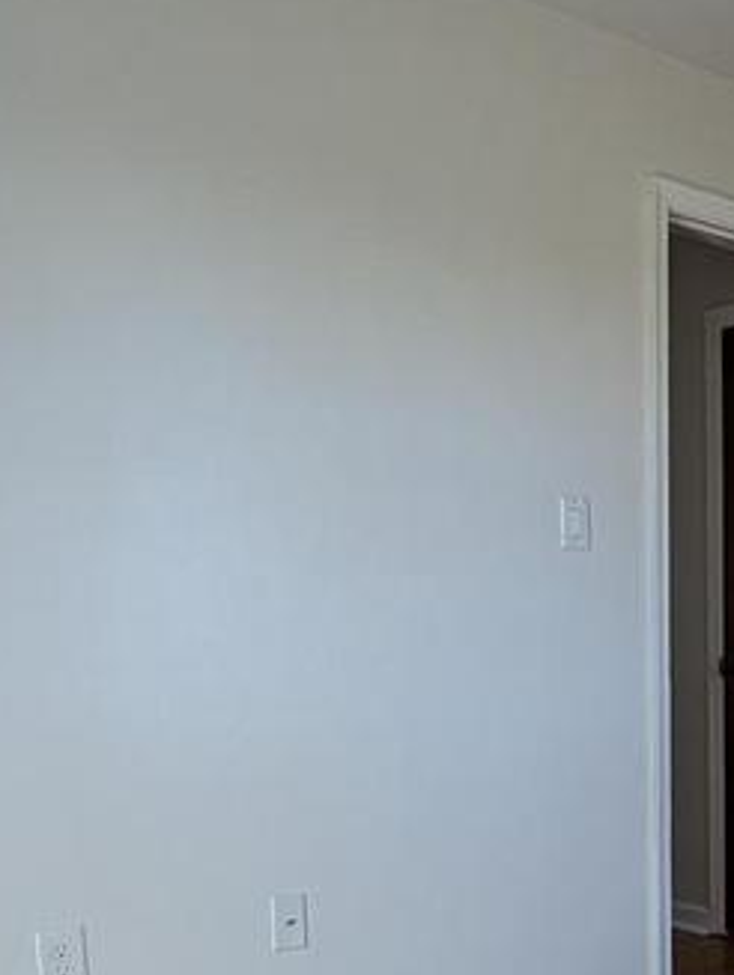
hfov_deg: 29.7
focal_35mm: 43
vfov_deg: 41.9
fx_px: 1213
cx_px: 843
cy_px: 778
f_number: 2.2
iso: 46
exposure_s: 1/71.8
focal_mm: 1.95
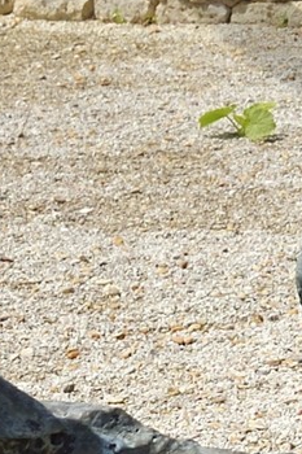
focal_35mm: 302
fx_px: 3804
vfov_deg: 6.6
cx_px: 604
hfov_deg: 4.5
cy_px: -433
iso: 200
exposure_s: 1/640
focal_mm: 44
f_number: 9
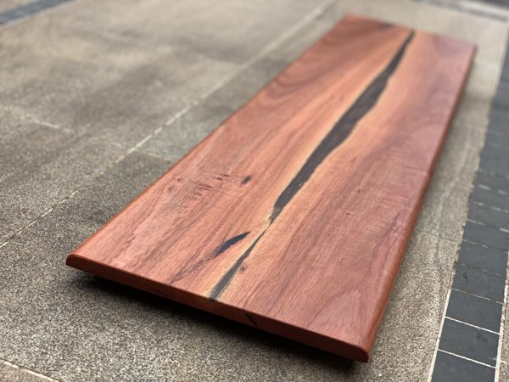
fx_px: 765
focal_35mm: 52
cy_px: 191
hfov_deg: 36.8
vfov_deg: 28.0
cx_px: 254
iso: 16
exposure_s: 1/585
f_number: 2.4
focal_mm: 6
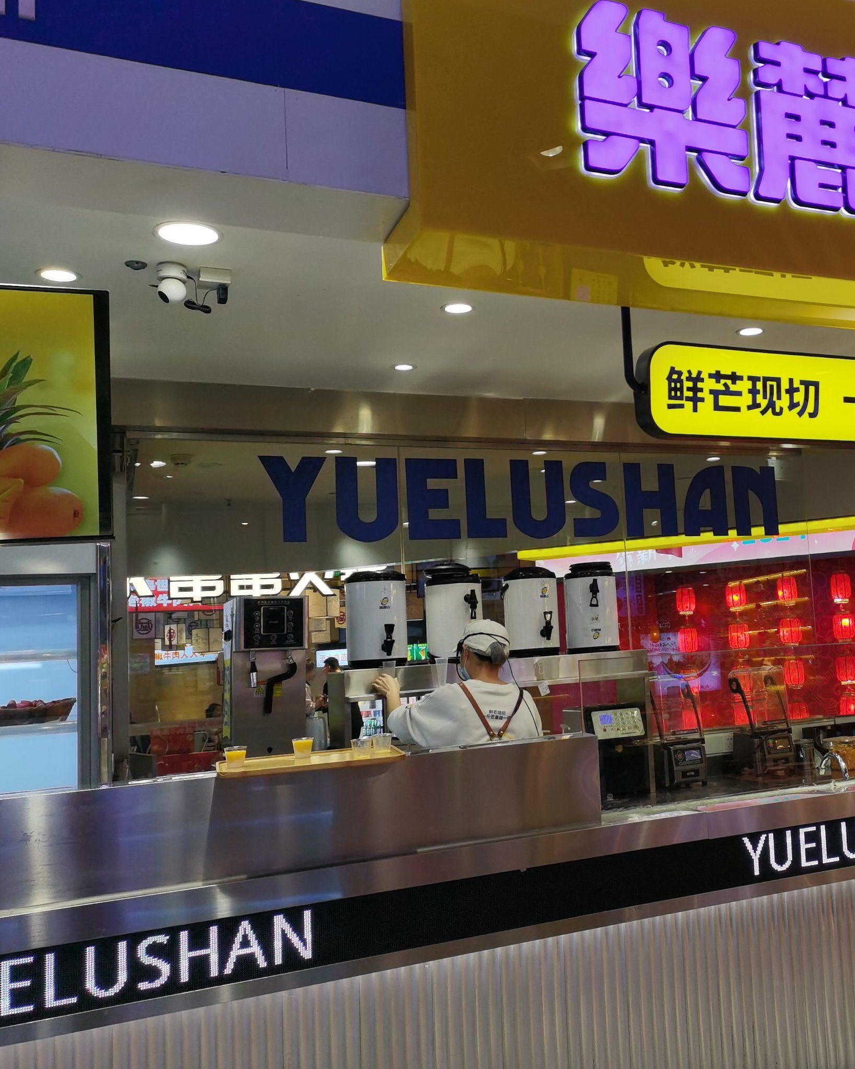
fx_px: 1075
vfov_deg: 52.8
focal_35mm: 34
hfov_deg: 41.5
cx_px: 681
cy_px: 532
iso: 50
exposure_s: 1/233
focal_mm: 5.58
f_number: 1.8
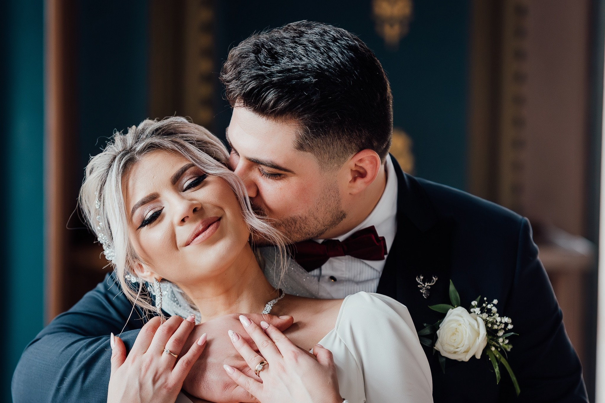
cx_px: 302
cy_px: 202
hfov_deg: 23.9
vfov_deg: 16.1
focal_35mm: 85
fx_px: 1428
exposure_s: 1/200
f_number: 2.2
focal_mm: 85
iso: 640
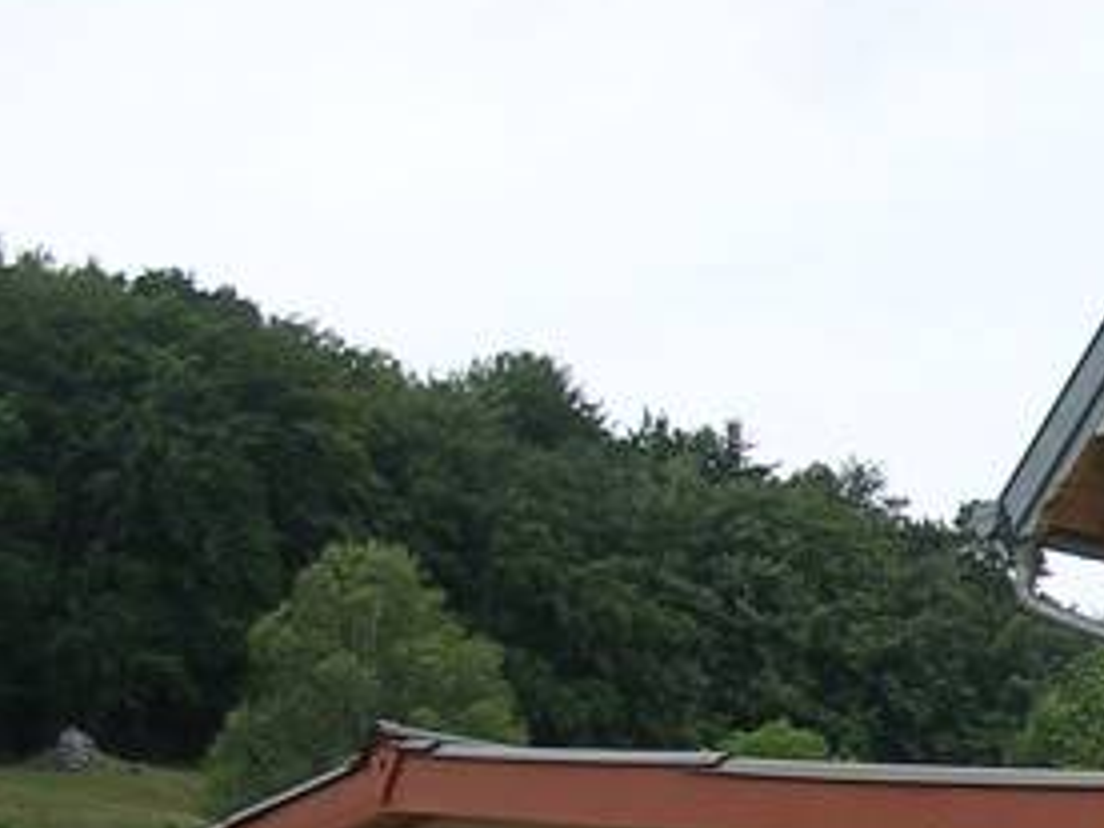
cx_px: 1848
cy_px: 840
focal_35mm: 141
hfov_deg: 12.9
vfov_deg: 10.4
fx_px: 4497
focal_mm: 5.8
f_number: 2.8
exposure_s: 1/495
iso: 50
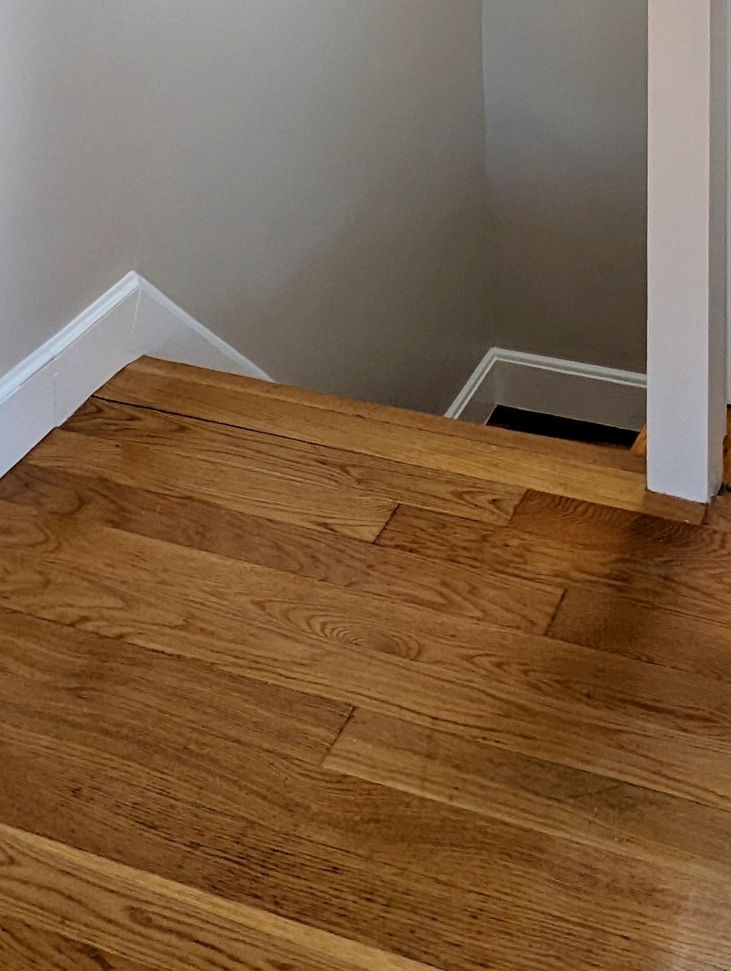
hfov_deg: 29.0
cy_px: -374
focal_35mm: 49
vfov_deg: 29.1
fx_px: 1376
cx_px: 605
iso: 54
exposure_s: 1/24
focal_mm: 2.35
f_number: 2.2
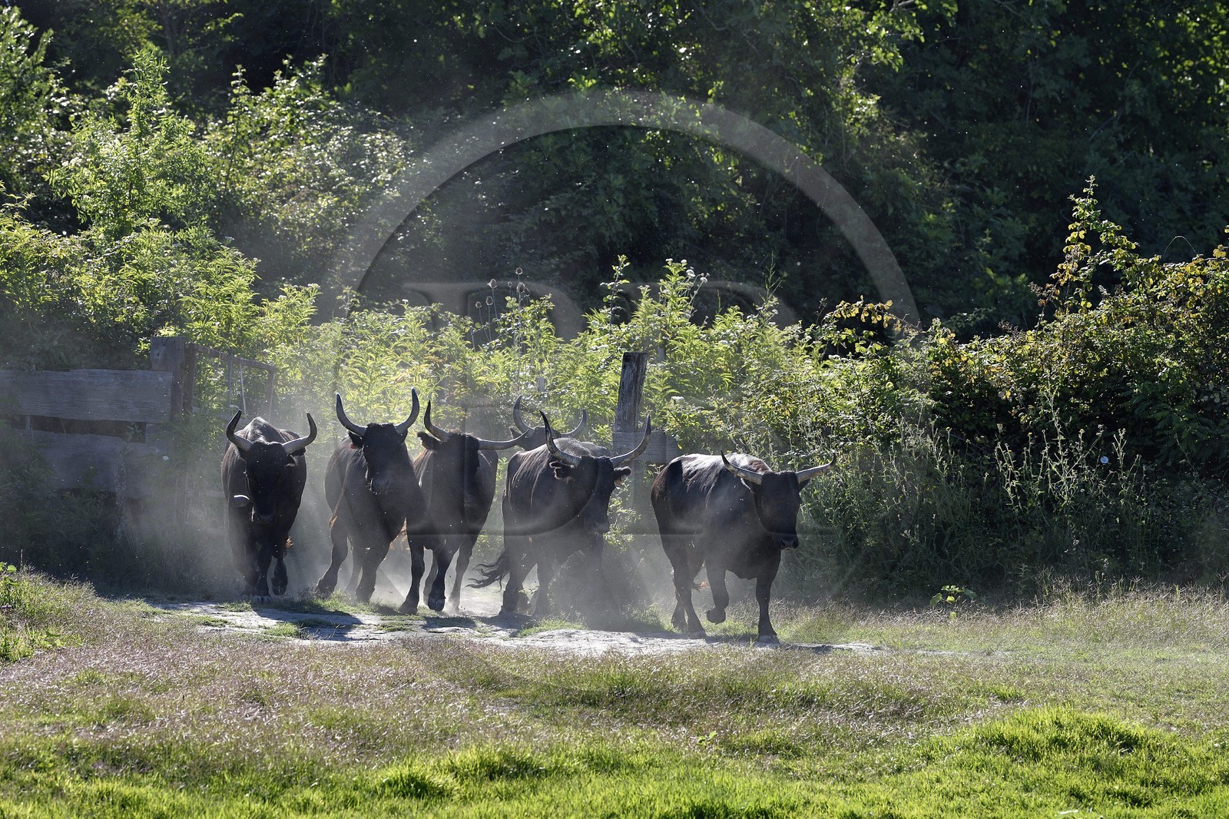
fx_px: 6826
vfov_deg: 6.9
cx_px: 614
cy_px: 410
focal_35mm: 200
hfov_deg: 10.3
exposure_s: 1/1000
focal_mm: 200
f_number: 6.3
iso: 400
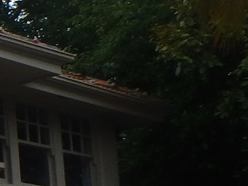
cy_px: 285
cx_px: -449
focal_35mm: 155
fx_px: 1110
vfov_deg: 9.3
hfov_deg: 10.1
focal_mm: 3.7
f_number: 3.5
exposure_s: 1/320
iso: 125
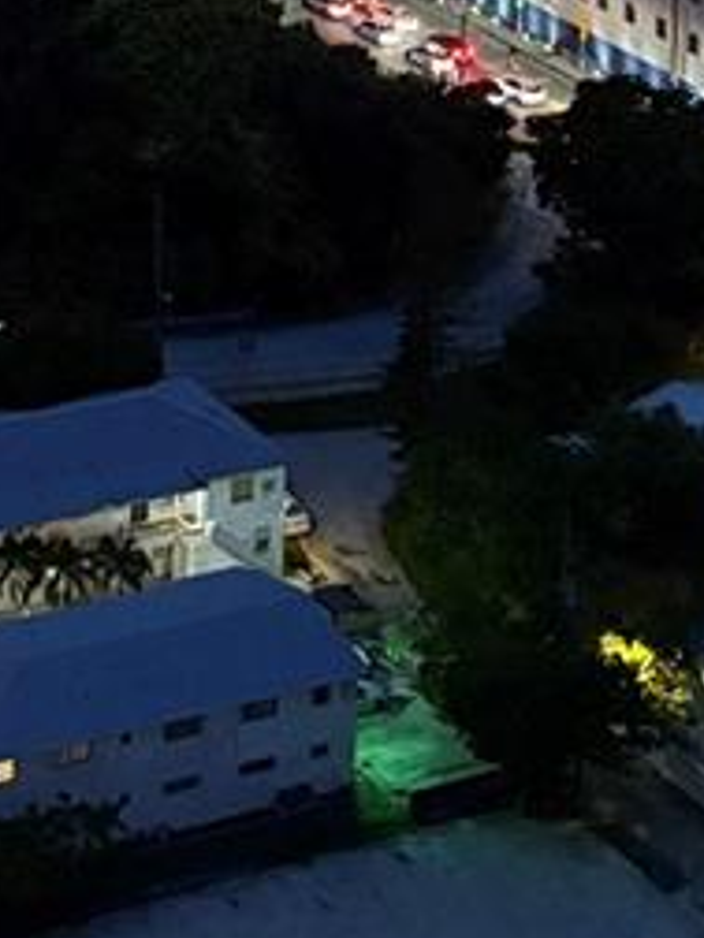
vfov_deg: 13.9
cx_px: 97
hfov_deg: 11.9
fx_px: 3362
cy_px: -819
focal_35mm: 124
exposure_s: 1/40
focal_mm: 5.96
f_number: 1.6
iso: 640
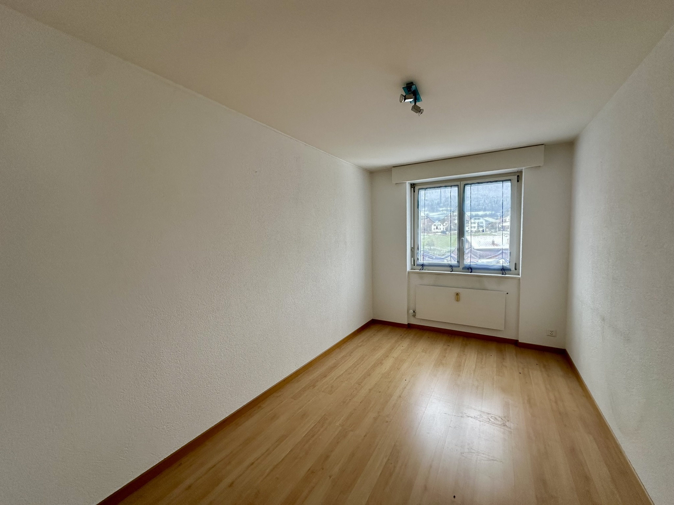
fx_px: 273
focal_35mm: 14
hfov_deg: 102.1
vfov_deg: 85.7
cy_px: 252
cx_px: 337
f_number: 2.2
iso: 125
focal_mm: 2.22
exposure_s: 1/99
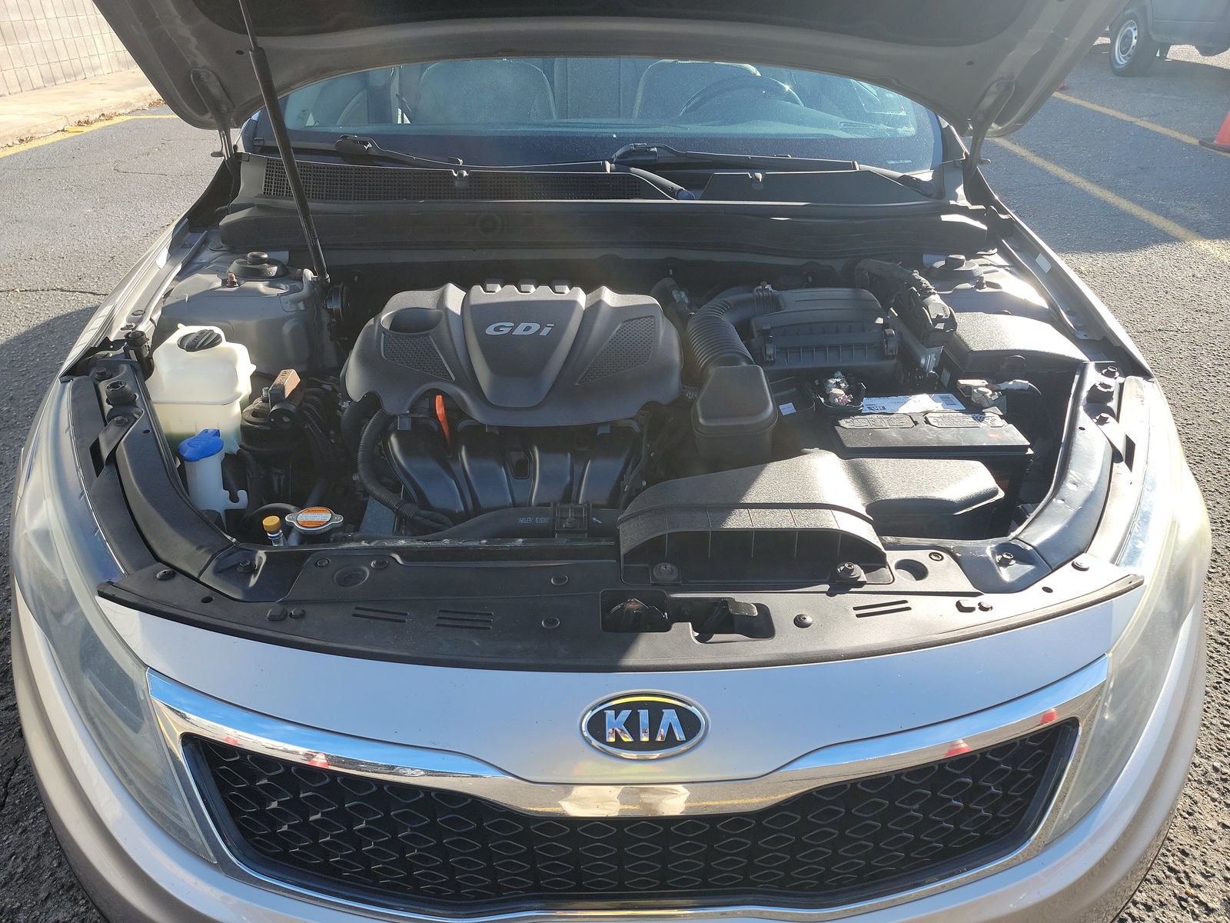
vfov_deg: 56.8
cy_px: 462
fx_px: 853
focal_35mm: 24
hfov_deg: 71.6
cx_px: 615
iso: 50
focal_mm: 6.7
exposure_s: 1/351
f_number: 1.8
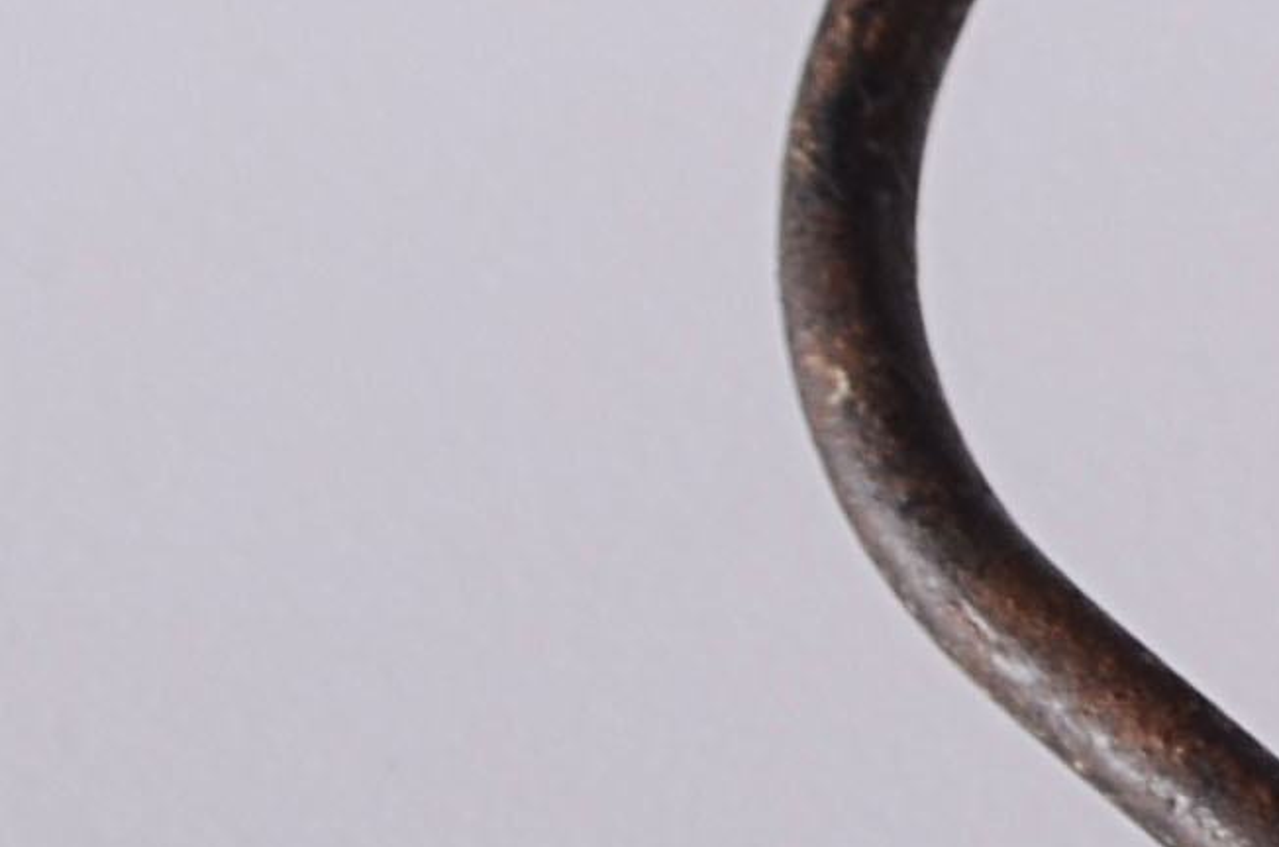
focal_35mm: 624
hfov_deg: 3.2
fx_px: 22118
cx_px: 4127
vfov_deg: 2.2
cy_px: -176
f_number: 11
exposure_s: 1/80
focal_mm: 55
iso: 100
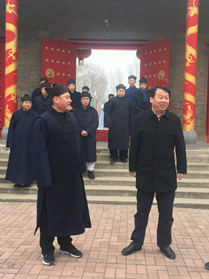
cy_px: 139
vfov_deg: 47.9
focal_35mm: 39
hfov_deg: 36.7
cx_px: 123
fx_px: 314
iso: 25
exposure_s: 1/100
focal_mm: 4.15
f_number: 2.2
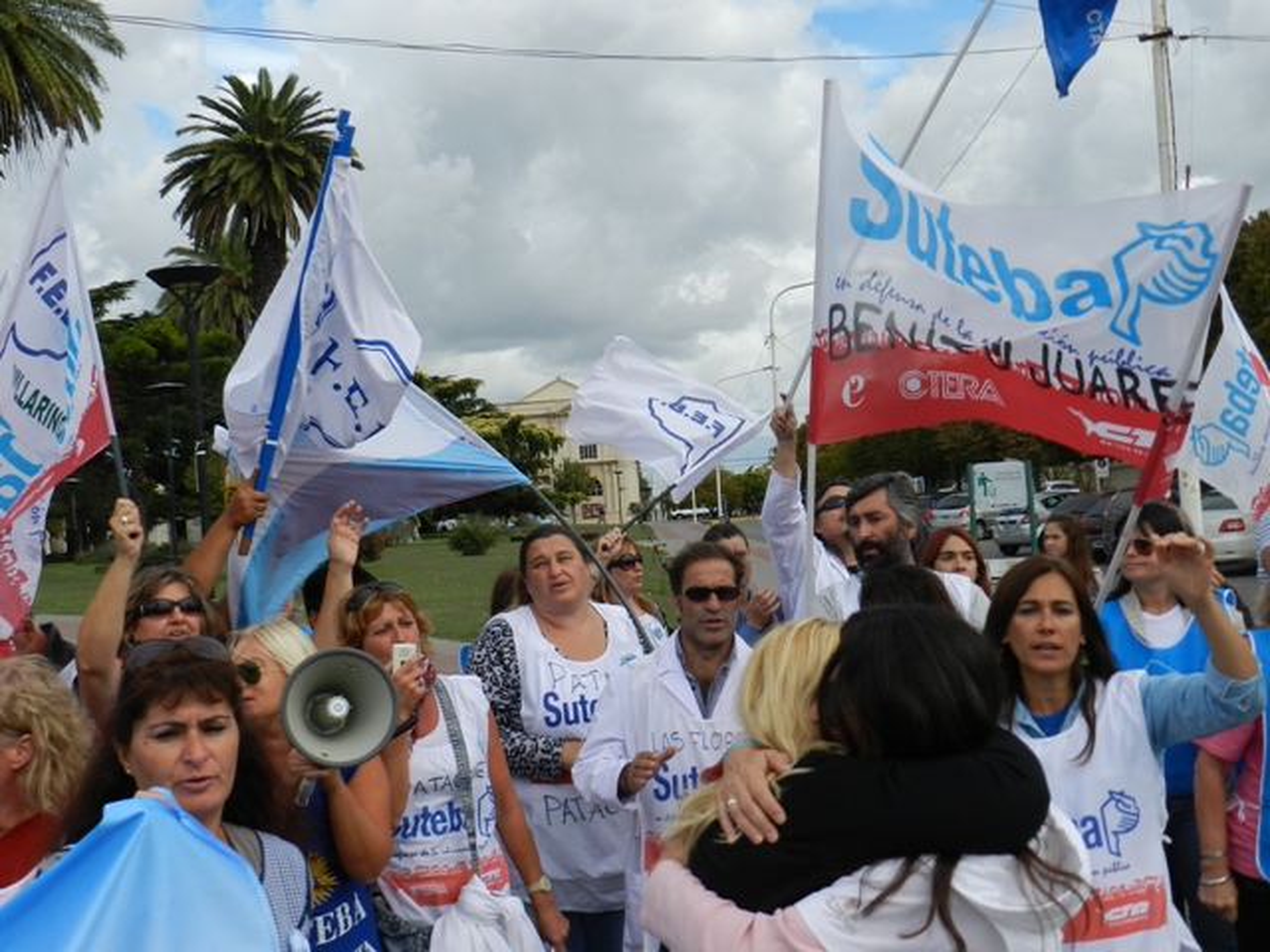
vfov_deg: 31.5
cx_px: 635
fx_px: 1688
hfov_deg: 41.2
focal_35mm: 46
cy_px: 476
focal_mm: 8.1
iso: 160
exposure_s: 1/1250
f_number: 4.2
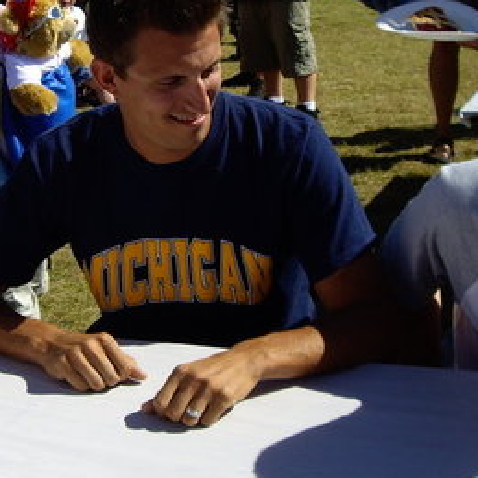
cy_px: 172
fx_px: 1297
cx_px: 87
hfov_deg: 20.6
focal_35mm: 83
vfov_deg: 20.8
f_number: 4.3
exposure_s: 1/500
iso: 50
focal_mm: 6.2
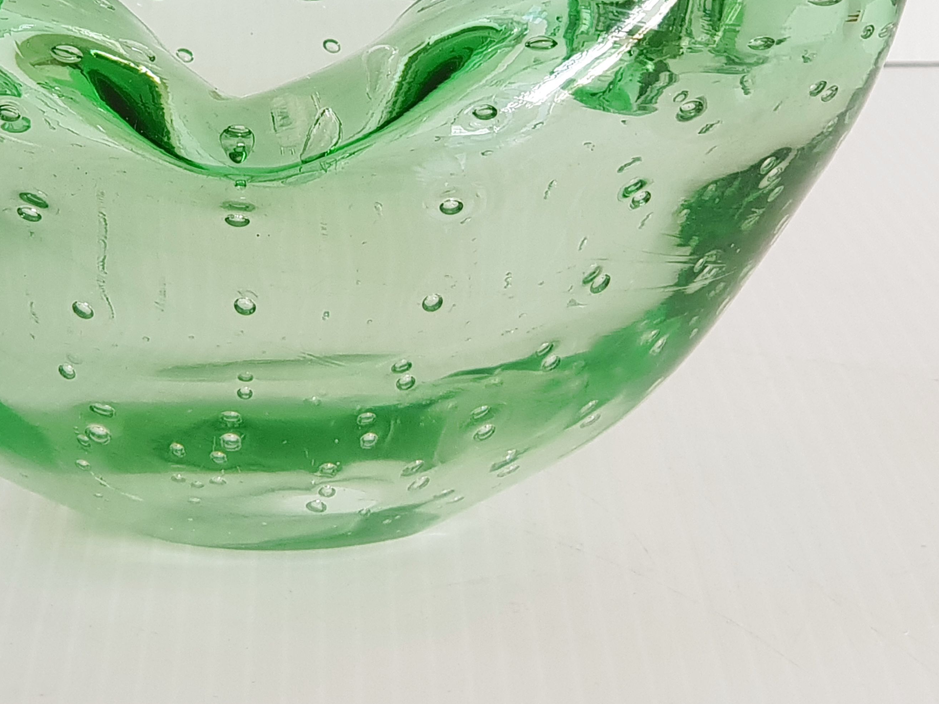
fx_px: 2170
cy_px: 196
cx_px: 286
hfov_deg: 24.3
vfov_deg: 18.3
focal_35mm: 80
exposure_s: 1/50
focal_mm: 6
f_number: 2.4
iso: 40
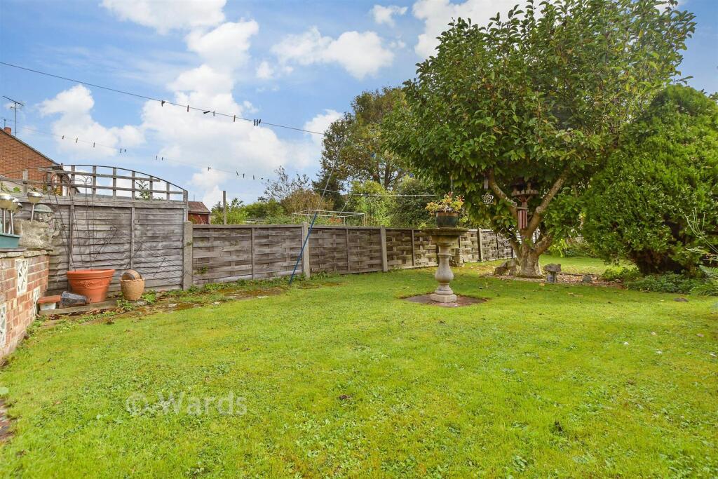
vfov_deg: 77.3
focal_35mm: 15
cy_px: 240
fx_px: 299
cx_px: 359
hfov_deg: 100.4
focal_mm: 10
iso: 250
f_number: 8
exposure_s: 1/160
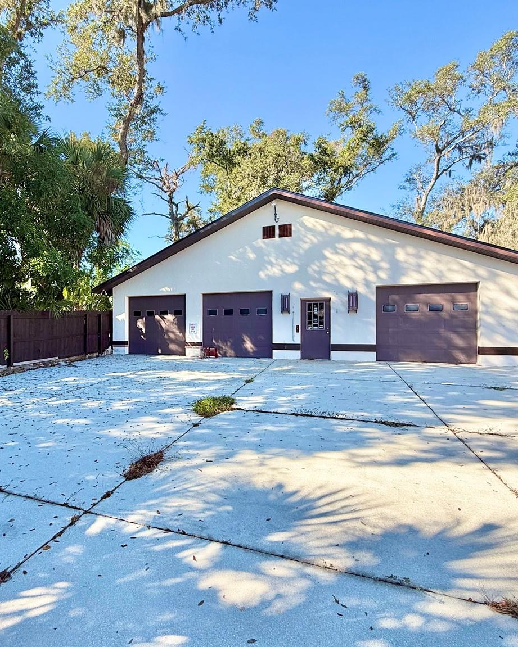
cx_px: 193
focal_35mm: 19
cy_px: 328
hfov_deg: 69.7
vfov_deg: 83.3
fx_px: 364
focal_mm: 2.22
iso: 50
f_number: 2.2
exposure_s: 1/651
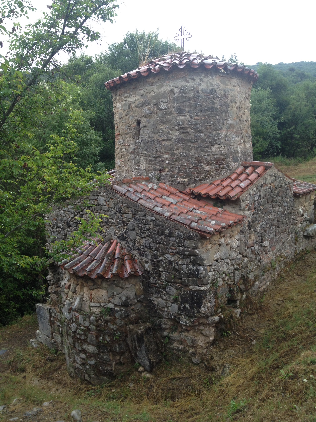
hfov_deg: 40.7
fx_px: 426
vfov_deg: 52.6
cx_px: 158
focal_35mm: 35
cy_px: 211
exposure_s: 1/60
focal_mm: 4.28
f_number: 2.4
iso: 64
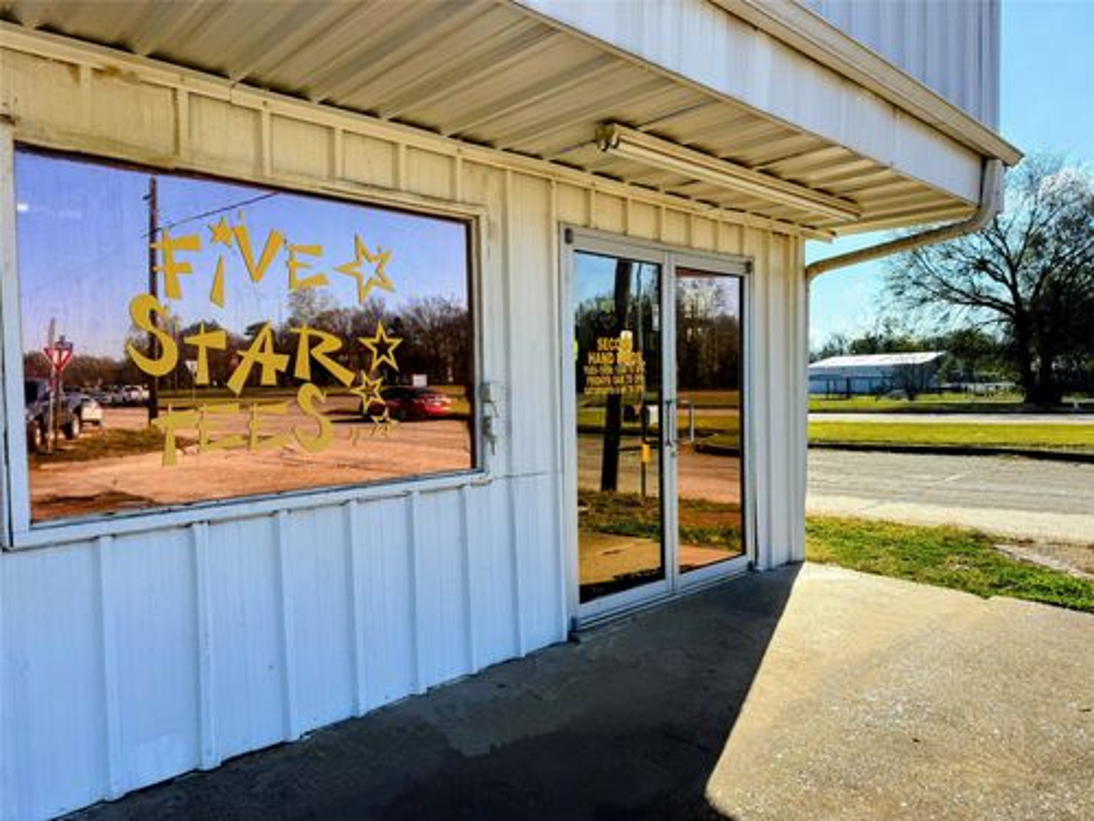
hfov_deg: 71.6
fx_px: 758
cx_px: 547
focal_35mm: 24
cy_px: 410
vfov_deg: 56.8
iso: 100
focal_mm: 6.76
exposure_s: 1/3759
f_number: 1.78
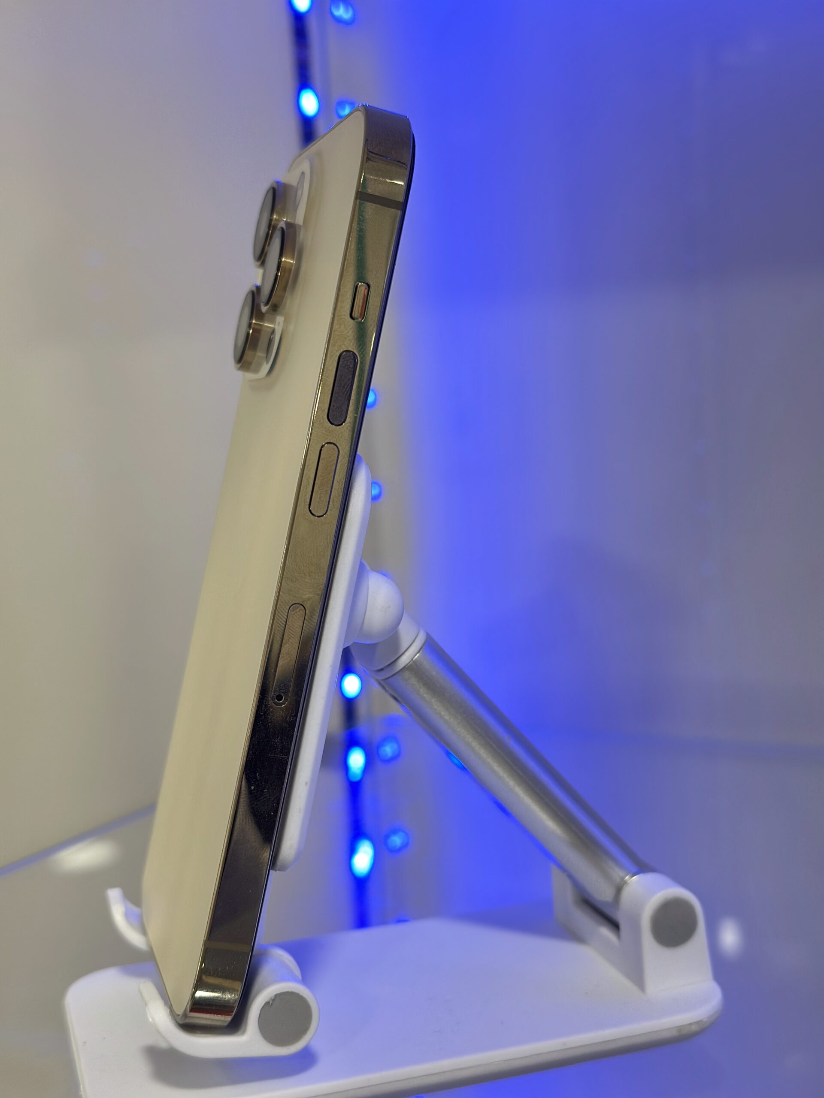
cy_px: 549
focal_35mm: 48
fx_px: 1523
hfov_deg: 30.3
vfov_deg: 39.7
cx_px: 412
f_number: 1.78
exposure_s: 1/50
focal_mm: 6.86
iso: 160
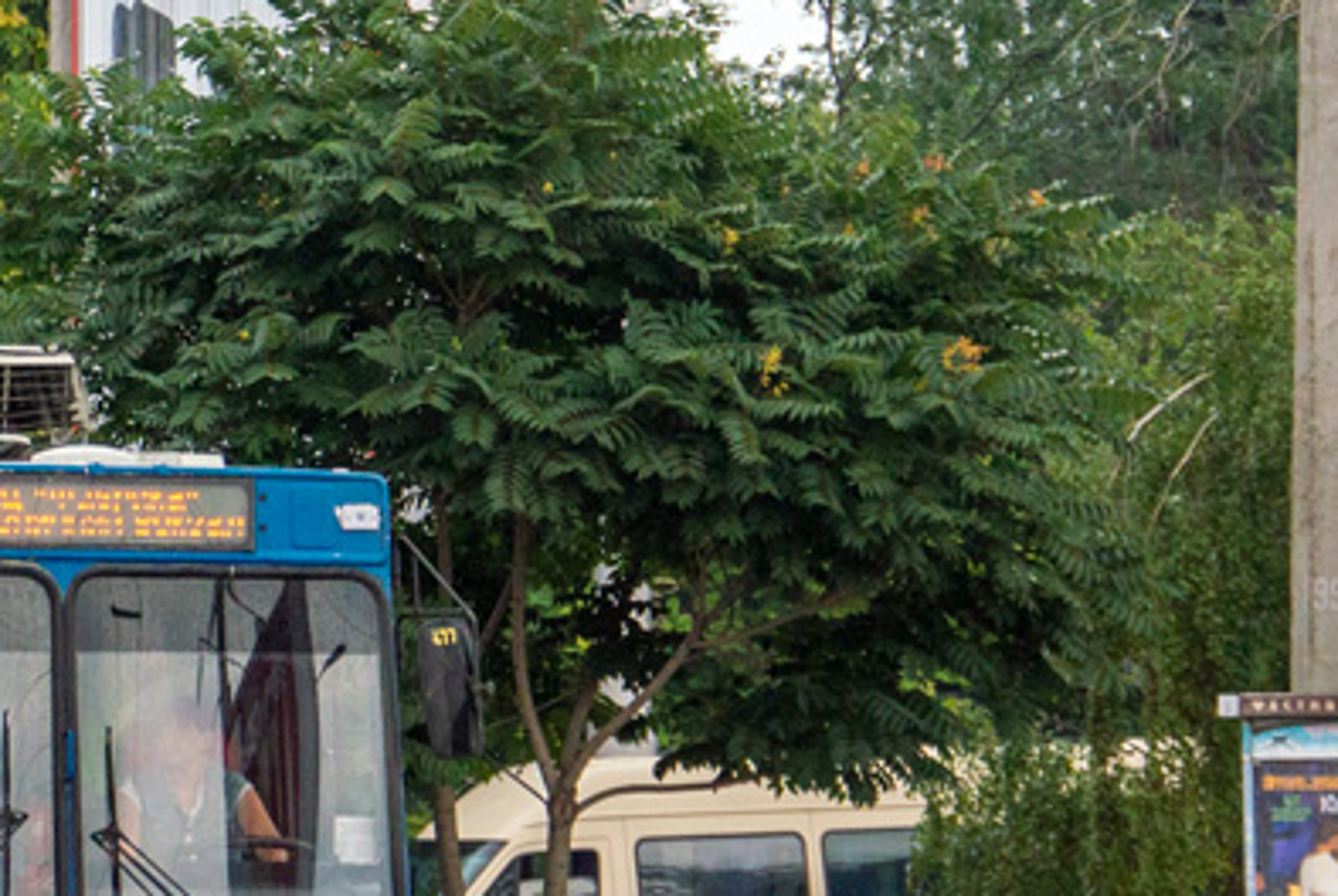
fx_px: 10497
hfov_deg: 7.3
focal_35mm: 282
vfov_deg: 4.9
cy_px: 207
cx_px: 97
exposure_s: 1/800
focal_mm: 62
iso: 400
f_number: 5.3
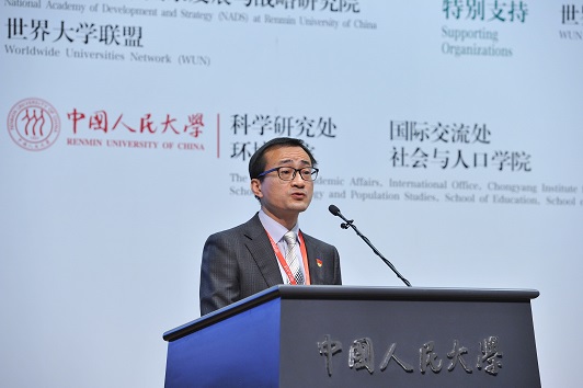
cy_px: 194
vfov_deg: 10.5
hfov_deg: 15.8
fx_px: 2104
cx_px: 292
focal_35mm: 130
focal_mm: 130
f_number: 4.5
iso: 2000
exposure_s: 1/160
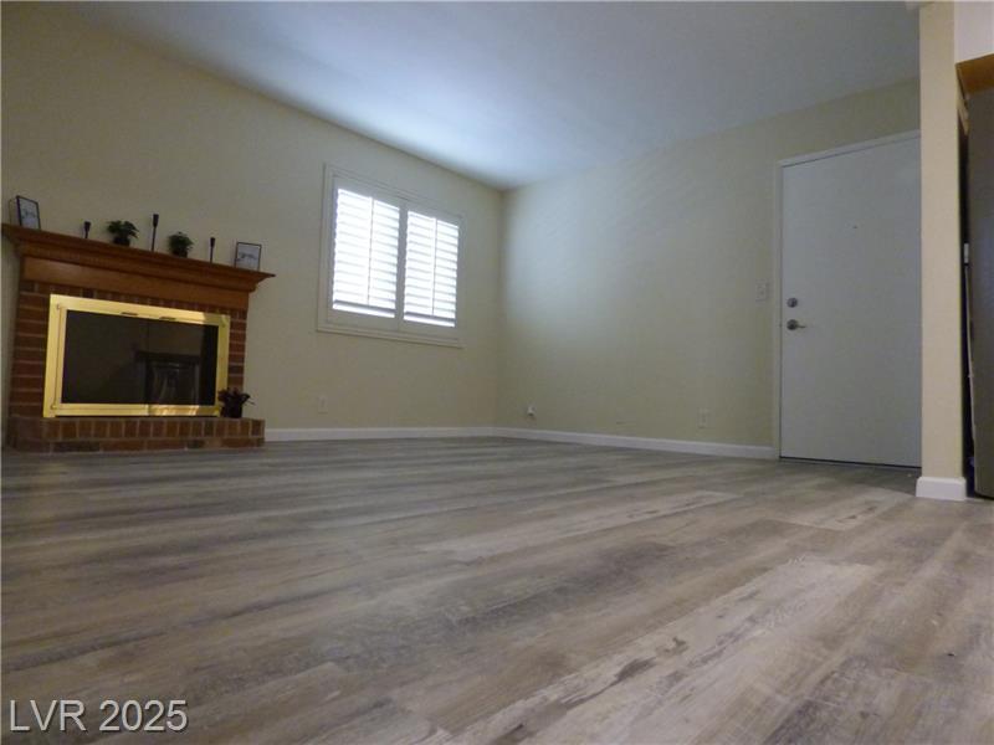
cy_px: 372
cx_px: 497
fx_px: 574
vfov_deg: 66.0
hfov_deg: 81.7
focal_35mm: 20
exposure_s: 1/60
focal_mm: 3.58
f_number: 2.8
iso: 800
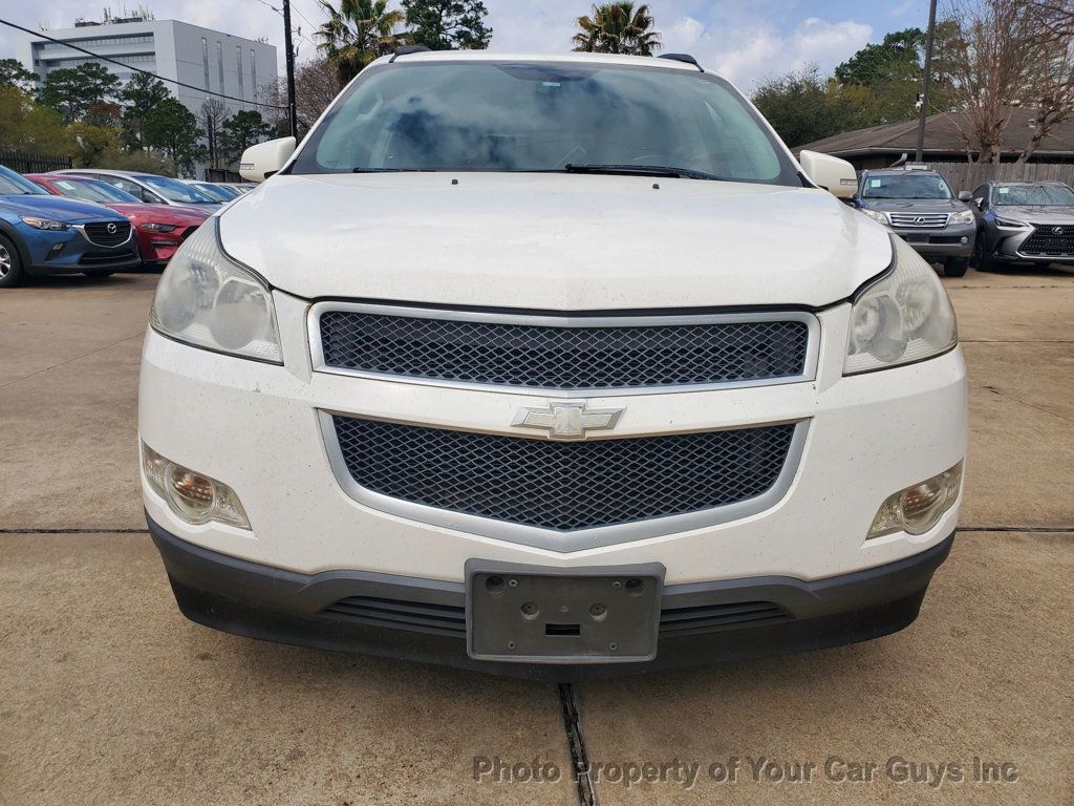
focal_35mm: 26
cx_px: 537
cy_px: 403
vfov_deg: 53.1
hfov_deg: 67.3
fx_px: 807
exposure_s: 1/2122
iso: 50
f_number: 2.4
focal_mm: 4.3
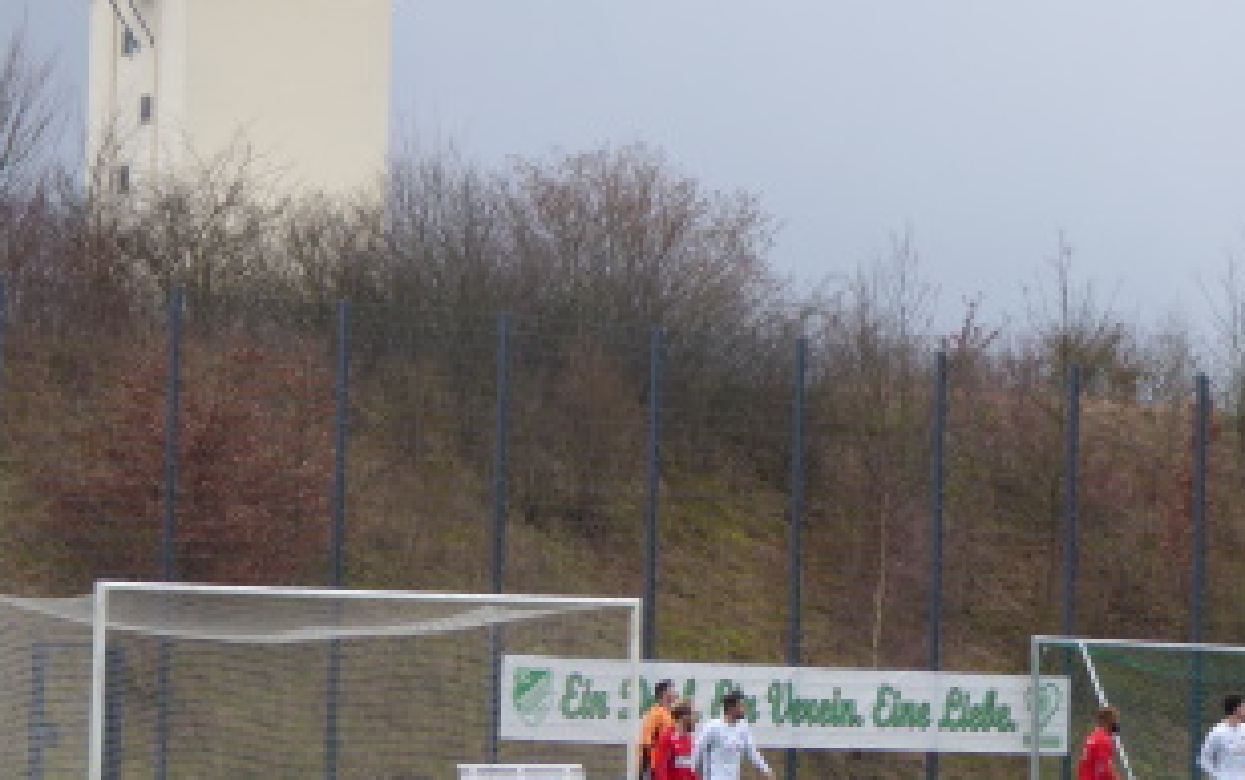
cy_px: 348
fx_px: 5569
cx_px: 493
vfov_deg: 8.0
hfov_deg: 12.8
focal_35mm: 164
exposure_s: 1/60
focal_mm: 19
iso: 125
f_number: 5.1
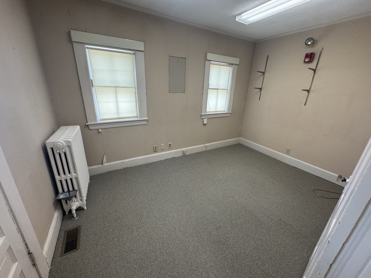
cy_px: 139
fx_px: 150
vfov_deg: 85.7
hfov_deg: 102.1
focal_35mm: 14
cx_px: 186
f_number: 2.2
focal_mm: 2.22
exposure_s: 1/120
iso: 160
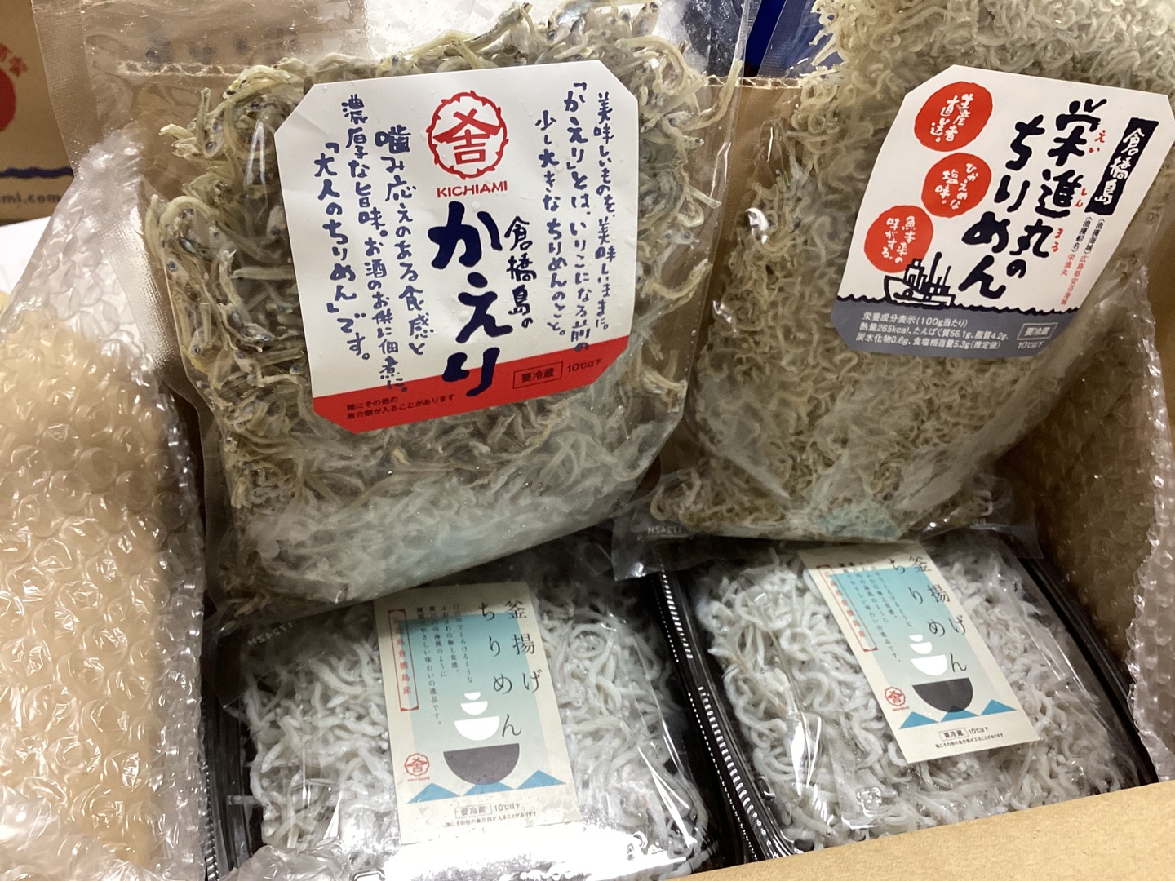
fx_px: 1052
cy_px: 440
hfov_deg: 58.4
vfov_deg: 45.4
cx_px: 588
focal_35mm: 31
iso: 125
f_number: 2.4
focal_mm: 3.3
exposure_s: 1/60
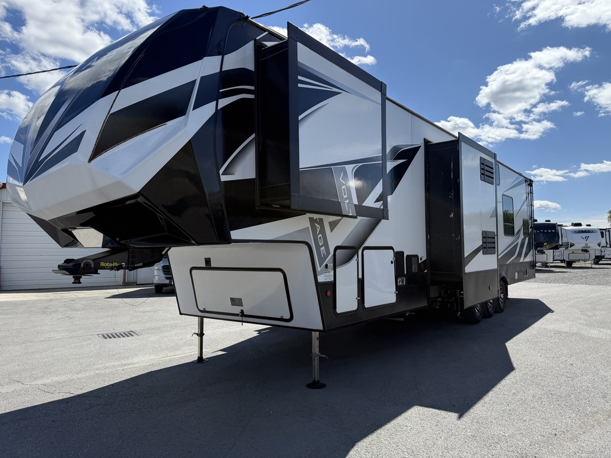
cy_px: 229
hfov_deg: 71.6
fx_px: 424
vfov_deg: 56.8
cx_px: 306
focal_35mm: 24
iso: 125
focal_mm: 6.76
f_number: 1.78
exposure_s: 1/6173
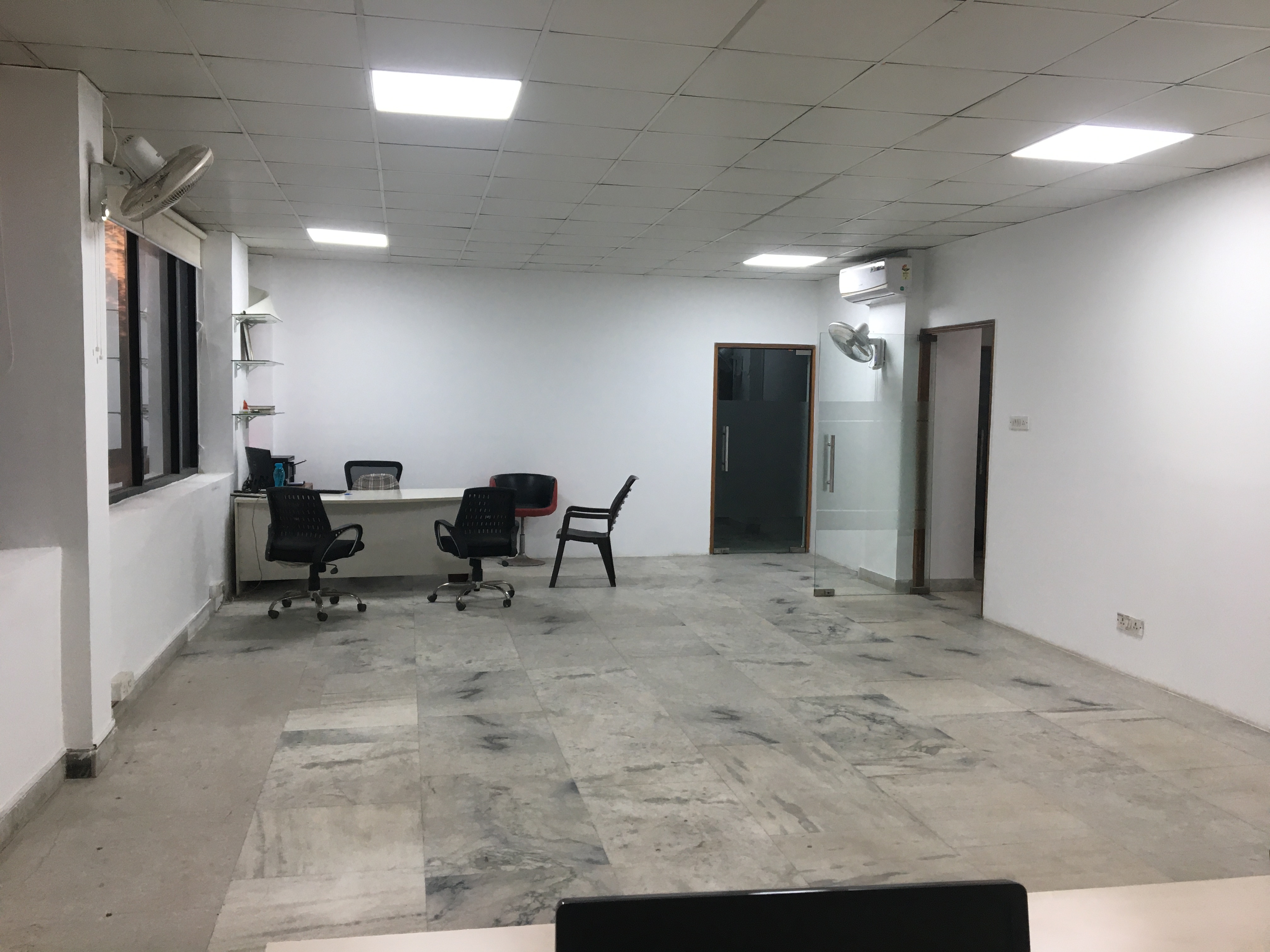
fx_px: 1064
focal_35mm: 29
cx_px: 635
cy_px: 476
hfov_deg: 61.7
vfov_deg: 48.2
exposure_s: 1/33
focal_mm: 4.15
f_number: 2.2
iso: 40
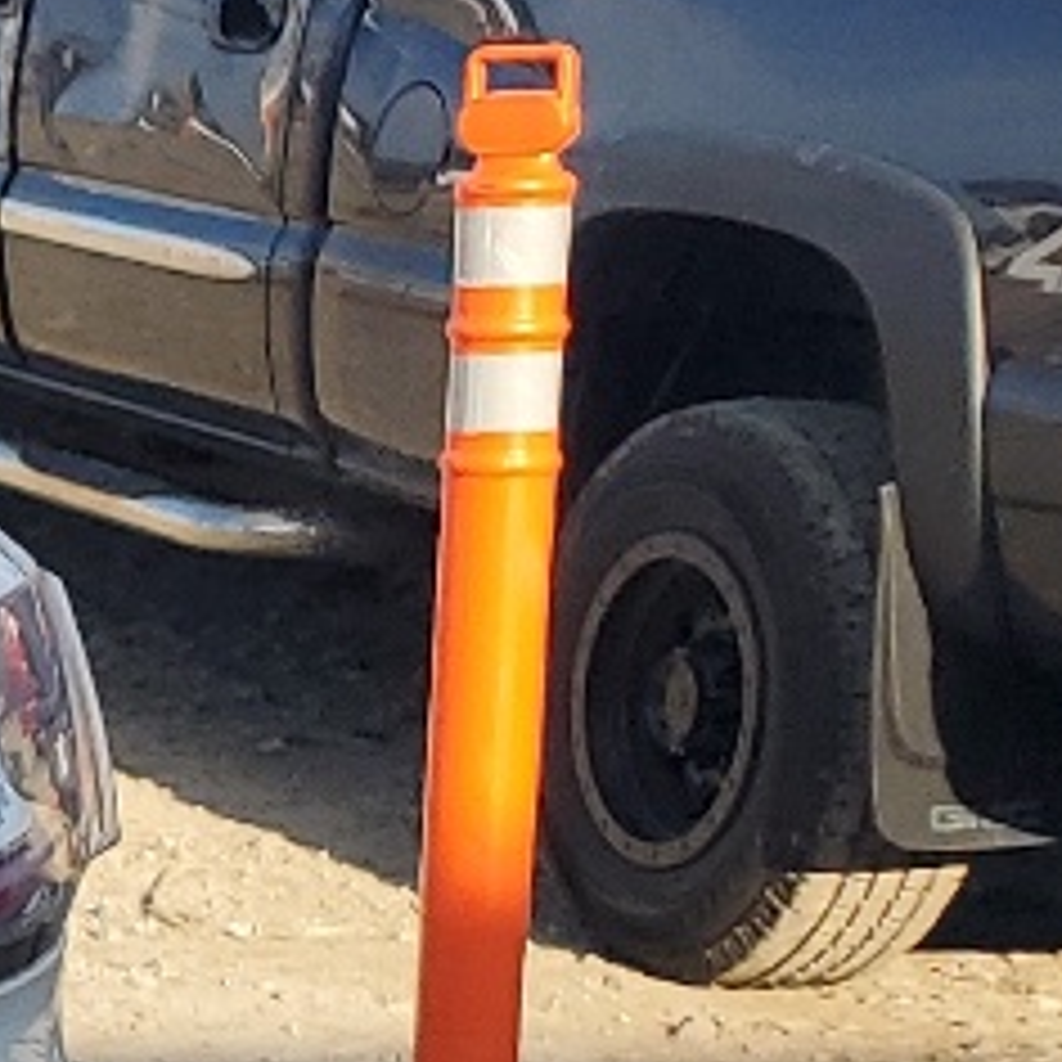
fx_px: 5415
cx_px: -2326
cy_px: 1314
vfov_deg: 11.0
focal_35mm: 156
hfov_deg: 8.8
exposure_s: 1/2000
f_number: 1.5
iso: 50
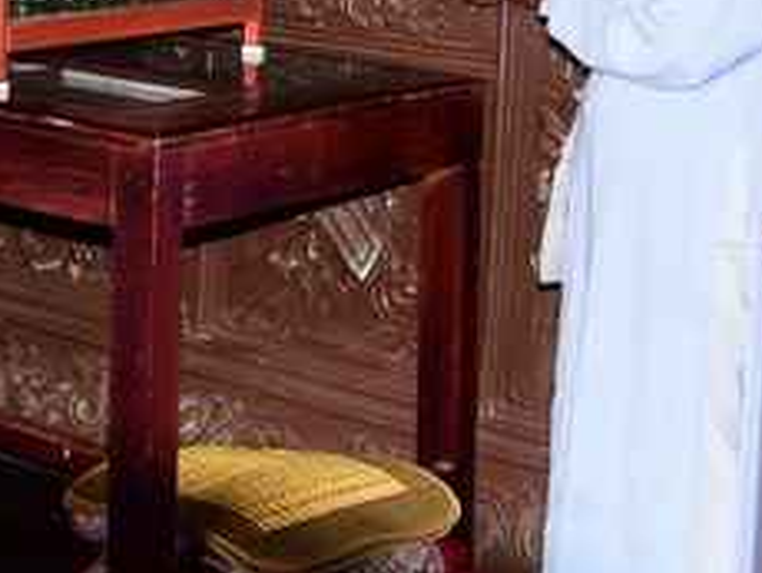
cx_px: 89
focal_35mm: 95
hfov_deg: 20.3
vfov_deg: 15.2
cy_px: -50
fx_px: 2093
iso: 400
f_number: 4
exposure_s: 1/160
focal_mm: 35
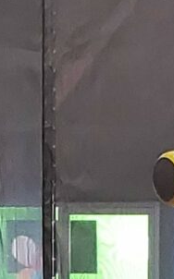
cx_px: 129
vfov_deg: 8.9
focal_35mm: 234
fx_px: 1781
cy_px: 305
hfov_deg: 5.6
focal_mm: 4.3
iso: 500
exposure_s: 1/40
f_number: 1.5
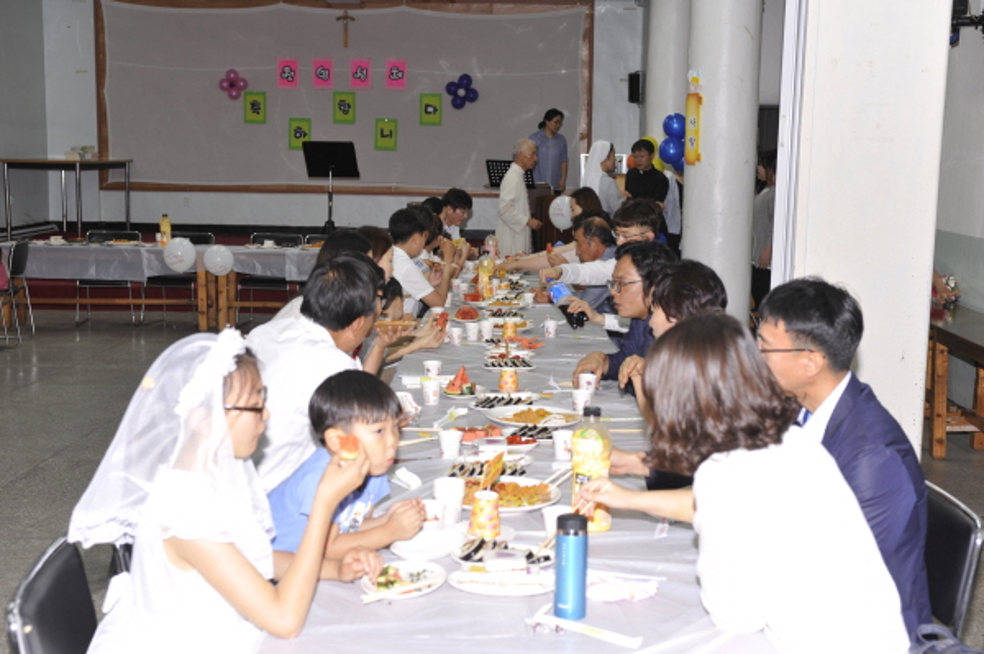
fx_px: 1366
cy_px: 327
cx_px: 492
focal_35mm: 50
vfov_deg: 26.9
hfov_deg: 39.6
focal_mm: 50
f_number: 6.3
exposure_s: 1/60
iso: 200
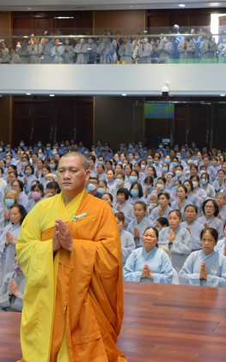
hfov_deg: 16.6
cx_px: 158
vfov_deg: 26.3
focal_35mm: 78
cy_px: 118
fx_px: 770
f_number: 5.6
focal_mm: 50
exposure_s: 1/100
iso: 1250
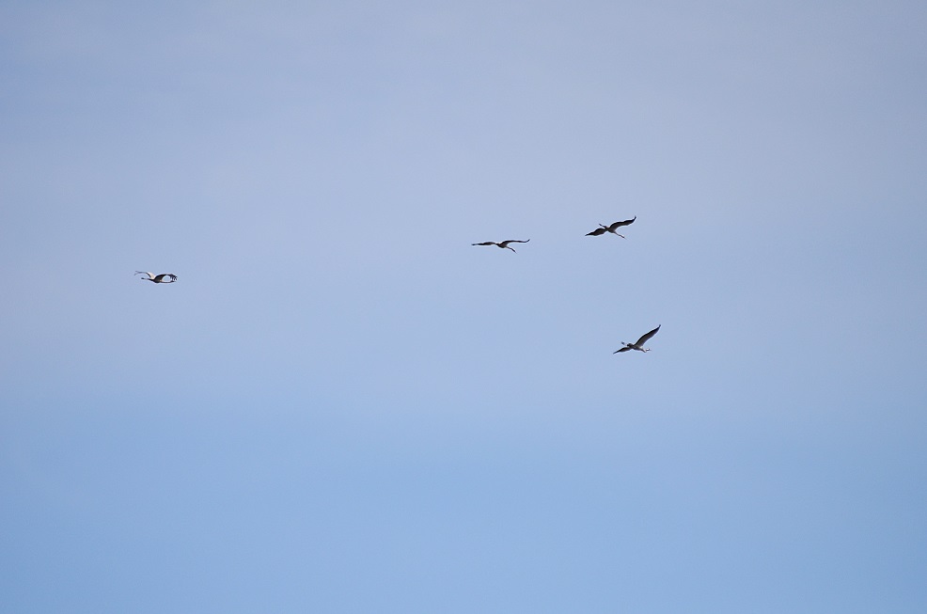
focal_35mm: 360
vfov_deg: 3.8
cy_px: 307
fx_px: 9251
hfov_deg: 5.7
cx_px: 464
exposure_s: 1/4000
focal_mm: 240
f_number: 5.6
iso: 400
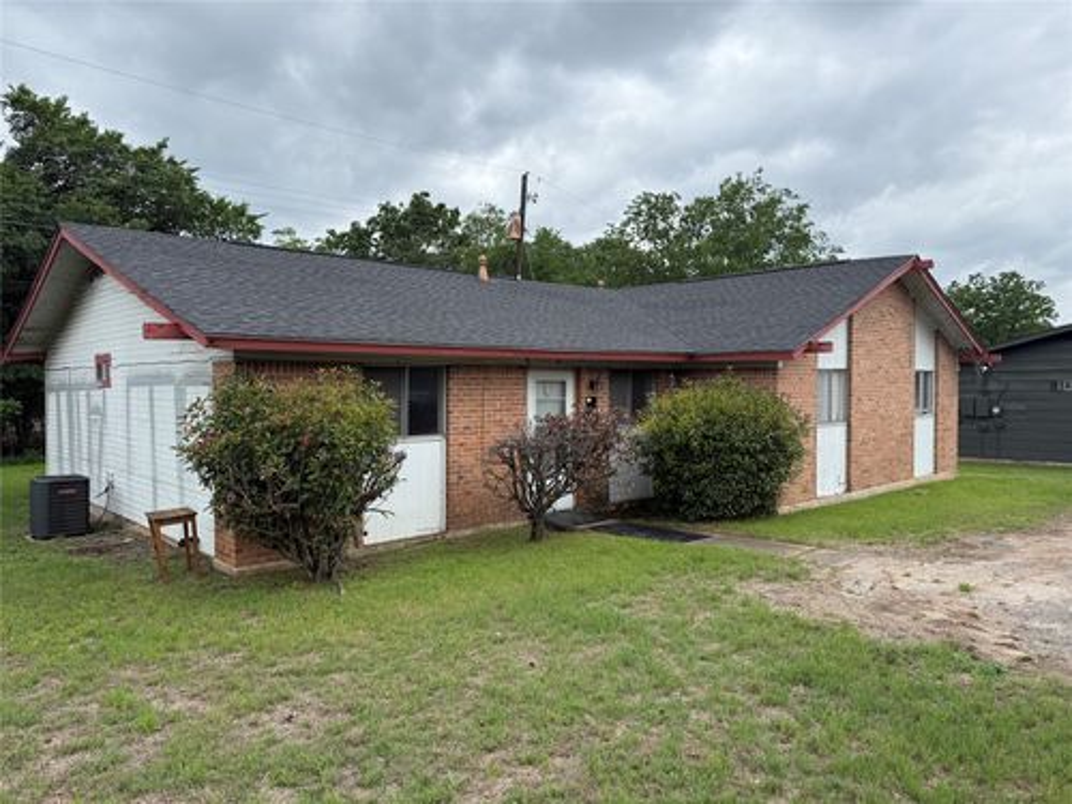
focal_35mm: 24
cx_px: 536
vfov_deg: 56.8
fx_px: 743
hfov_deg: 71.6
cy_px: 402
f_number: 1.78
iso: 80
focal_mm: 6.76
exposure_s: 1/3425
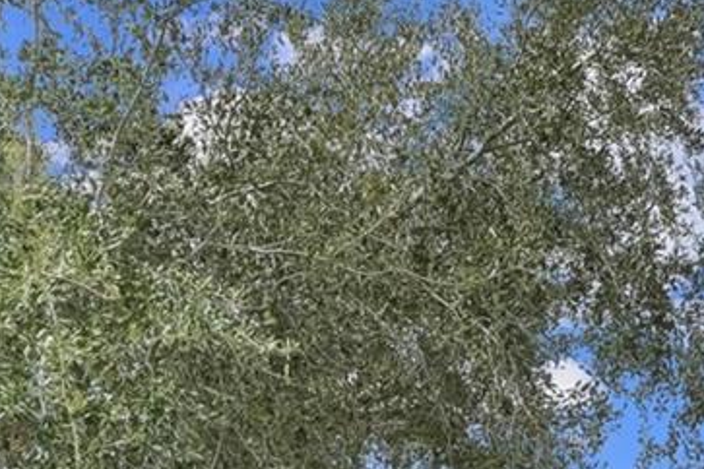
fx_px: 1467
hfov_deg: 26.0
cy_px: 1021
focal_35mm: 75
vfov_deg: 14.2
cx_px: 646
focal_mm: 17
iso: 250
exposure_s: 1/60
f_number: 9
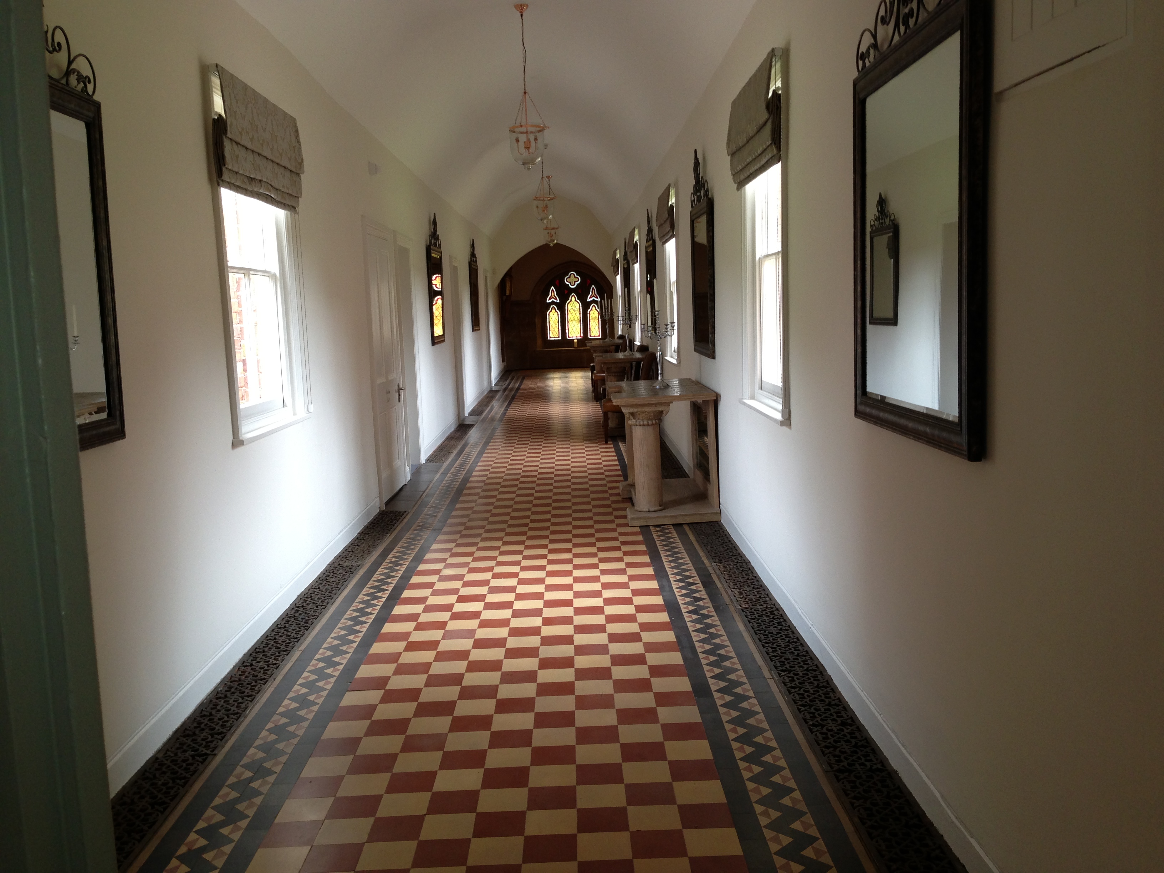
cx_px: 582
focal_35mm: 33
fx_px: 1110
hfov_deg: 55.4
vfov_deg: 42.9
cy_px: 436
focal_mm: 4.13
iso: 64
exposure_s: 1/60
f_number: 2.4
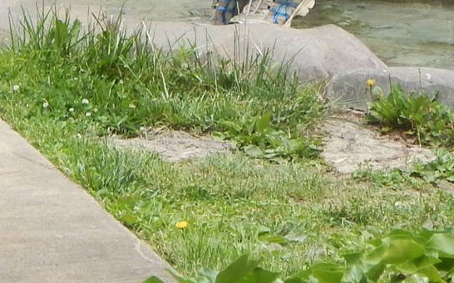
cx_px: -205
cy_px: -202
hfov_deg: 8.7
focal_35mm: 236
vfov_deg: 5.5
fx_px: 2919
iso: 125
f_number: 4.2
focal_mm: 13.5
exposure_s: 1/250
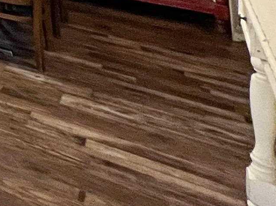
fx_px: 502
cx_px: -241
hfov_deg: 20.2
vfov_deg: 17.3
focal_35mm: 63
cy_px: -198
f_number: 1.8
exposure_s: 1/60
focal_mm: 1.57
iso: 400
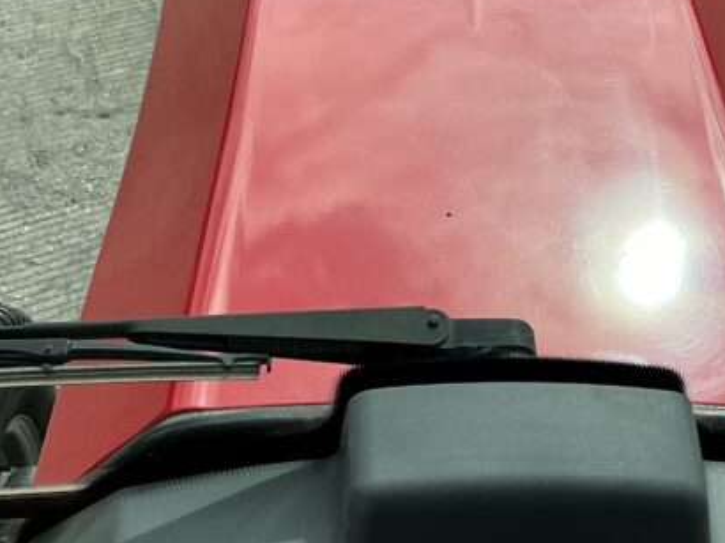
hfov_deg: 27.7
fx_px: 1465
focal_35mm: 70
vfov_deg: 20.4
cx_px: 463
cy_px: 9
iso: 25
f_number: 1.8
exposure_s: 1/1577
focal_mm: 3
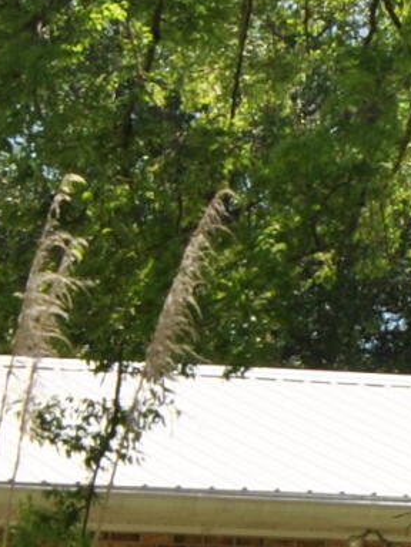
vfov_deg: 6.7
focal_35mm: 293
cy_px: 496
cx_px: 778
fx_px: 4638
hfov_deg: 5.0
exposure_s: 1/250
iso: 100
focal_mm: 26
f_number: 8
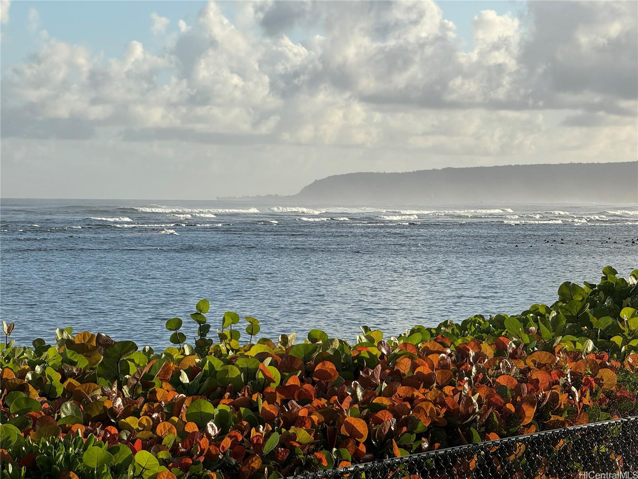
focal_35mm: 120
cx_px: 319
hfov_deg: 16.4
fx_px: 2212
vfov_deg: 12.3
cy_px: 240
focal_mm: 15.66
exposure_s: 1/1294
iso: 50
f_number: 2.8
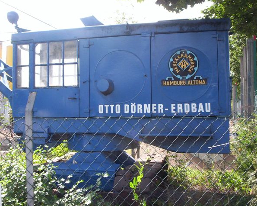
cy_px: 104
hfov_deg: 45.8
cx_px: 121
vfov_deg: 37.3
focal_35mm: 40
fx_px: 304
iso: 100
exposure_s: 1/216
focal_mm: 4.99
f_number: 4.5
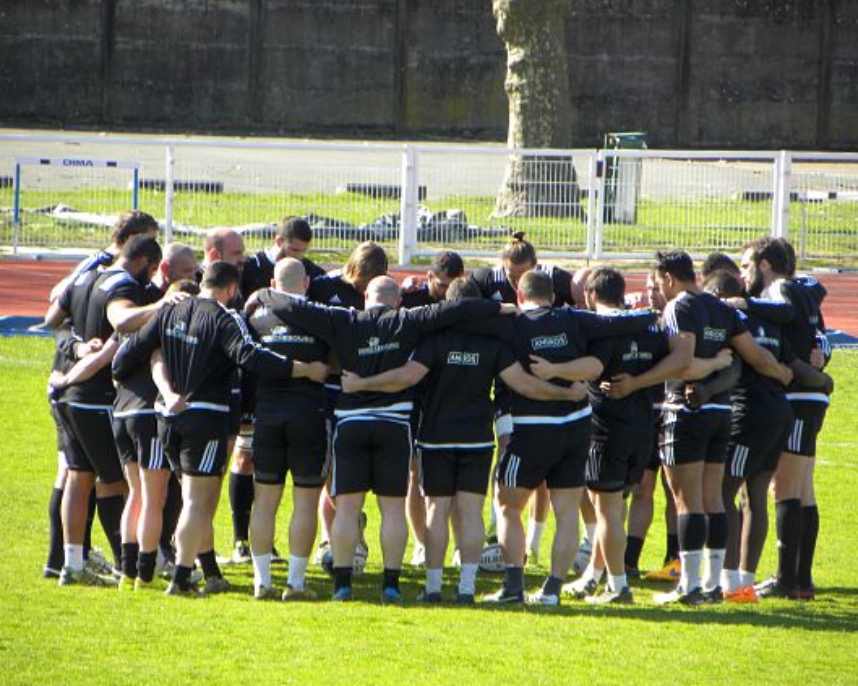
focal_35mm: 533
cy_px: 354
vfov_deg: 2.9
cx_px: 436
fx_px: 13532
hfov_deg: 3.6
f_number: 5
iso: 64
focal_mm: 85.6
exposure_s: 1/117
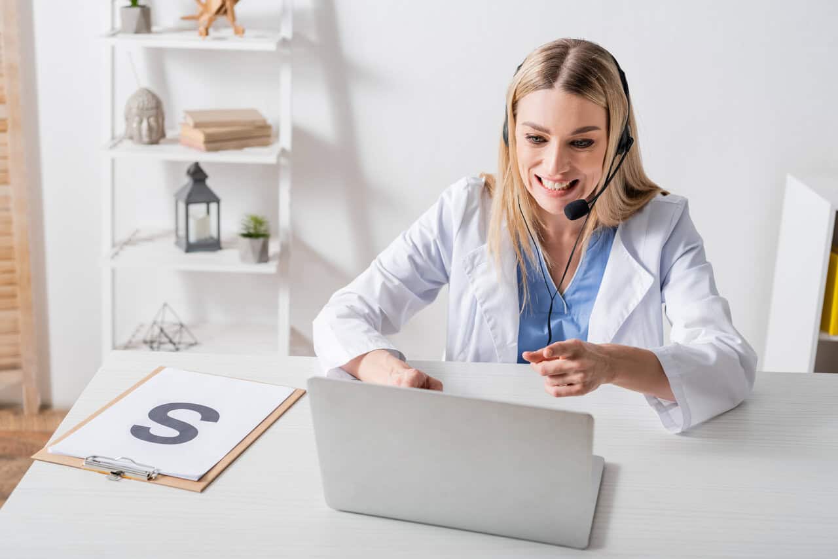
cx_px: 419
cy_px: 280
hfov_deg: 39.6
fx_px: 1164
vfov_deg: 27.0
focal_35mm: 50
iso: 100
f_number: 4
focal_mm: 50
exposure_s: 1/200
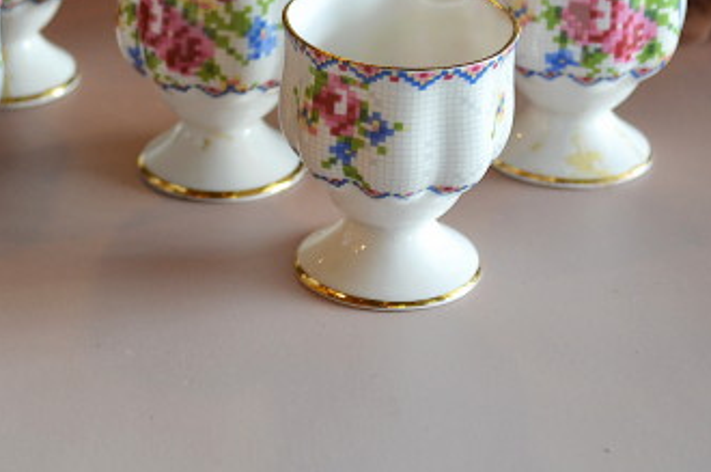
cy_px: 88
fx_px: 1952
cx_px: 170
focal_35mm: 99
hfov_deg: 20.5
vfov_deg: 13.7
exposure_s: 1/15
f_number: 5
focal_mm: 34
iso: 450
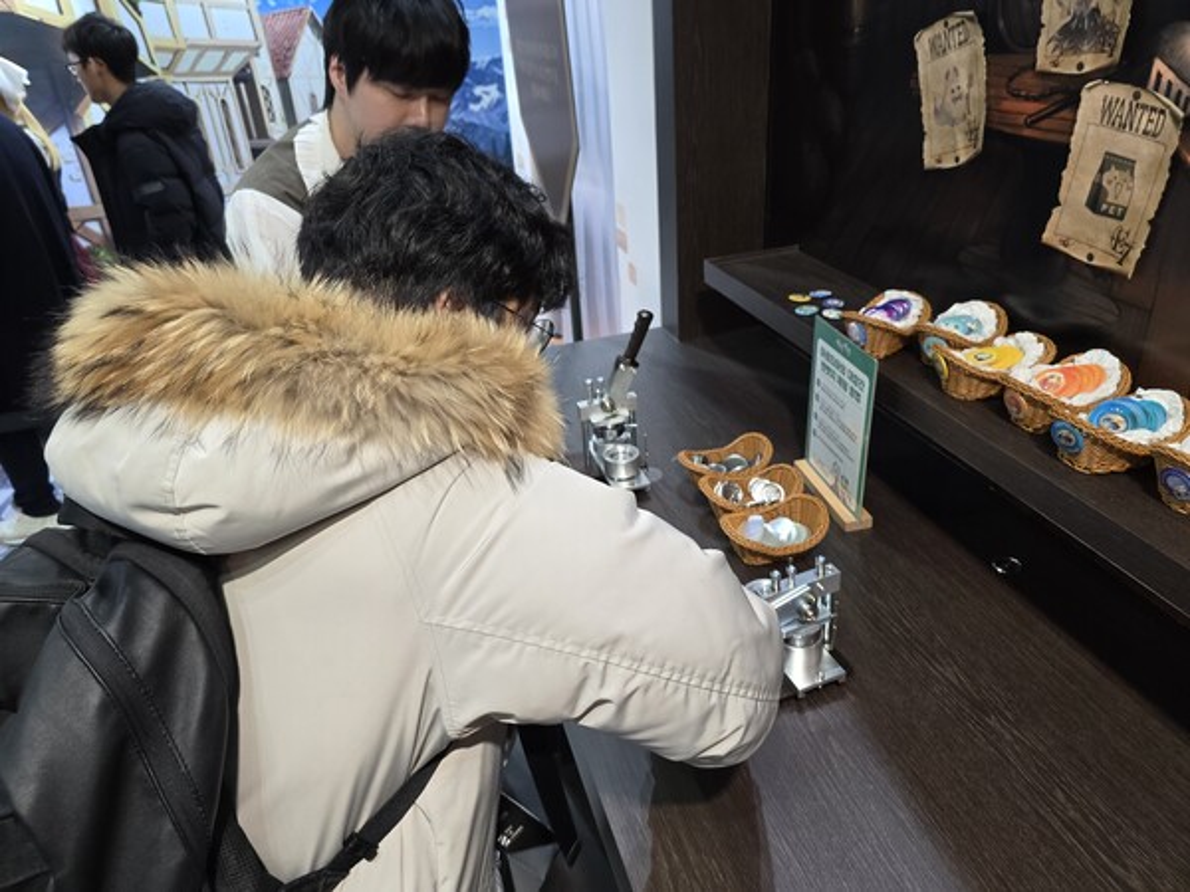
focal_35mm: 23
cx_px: 595
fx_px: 791
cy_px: 446
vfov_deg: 58.9
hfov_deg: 73.9
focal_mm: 6.3
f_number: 1.7
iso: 250
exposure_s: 1/120
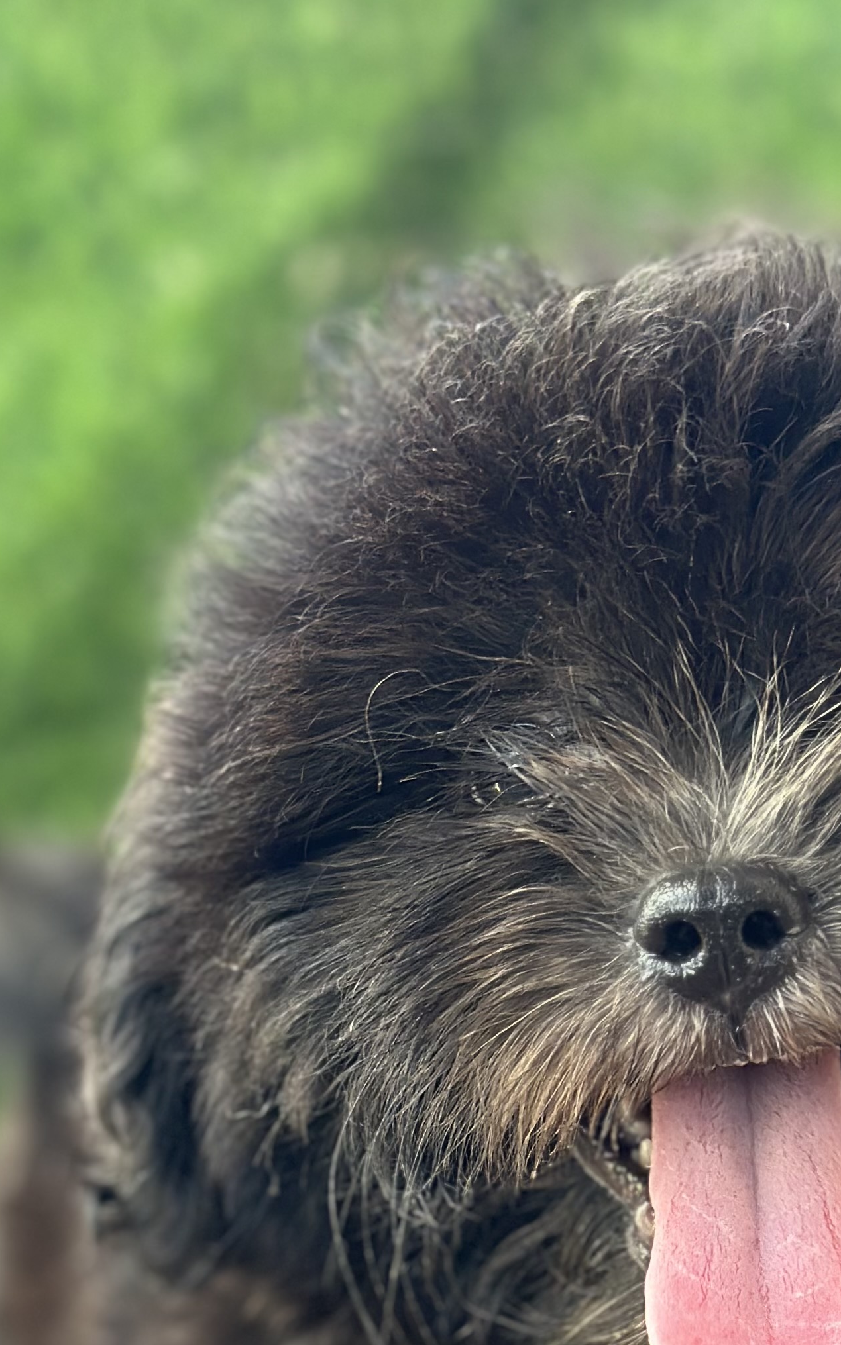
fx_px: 3705
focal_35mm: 101
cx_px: 633
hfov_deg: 12.9
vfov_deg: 20.0
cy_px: 1314
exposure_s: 1/60
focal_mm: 6.86
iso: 250
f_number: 1.78
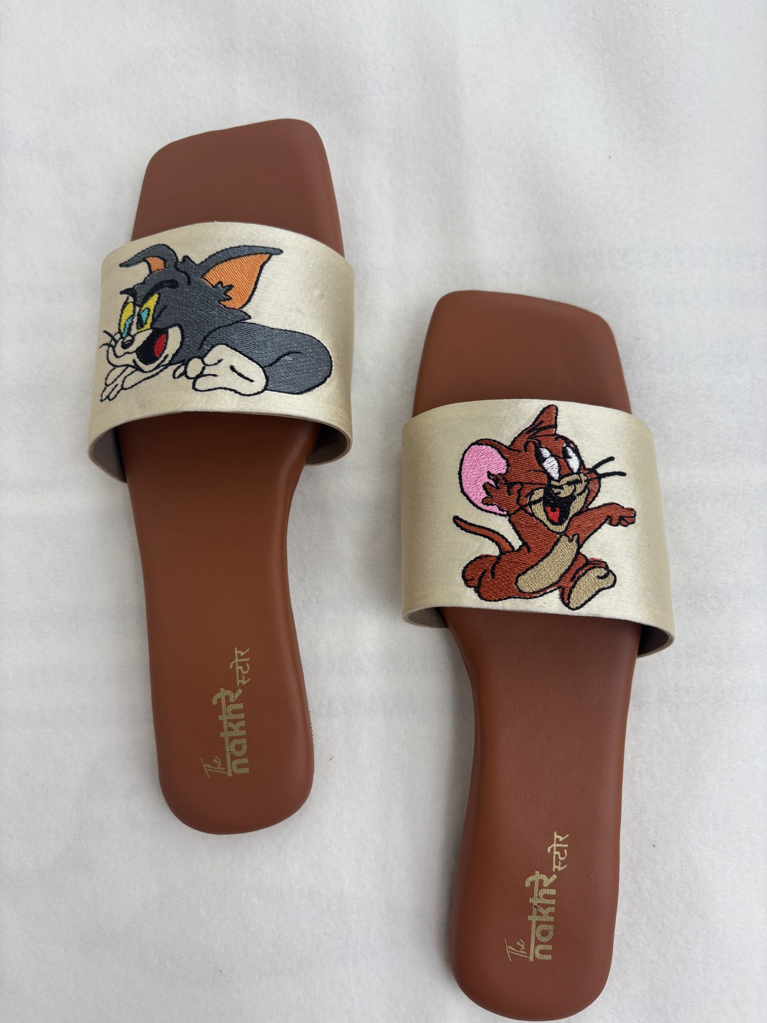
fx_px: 768
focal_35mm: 26
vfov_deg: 67.3
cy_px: 512
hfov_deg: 53.1
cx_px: 384
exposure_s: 1/626
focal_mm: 5.96
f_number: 1.6
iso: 50
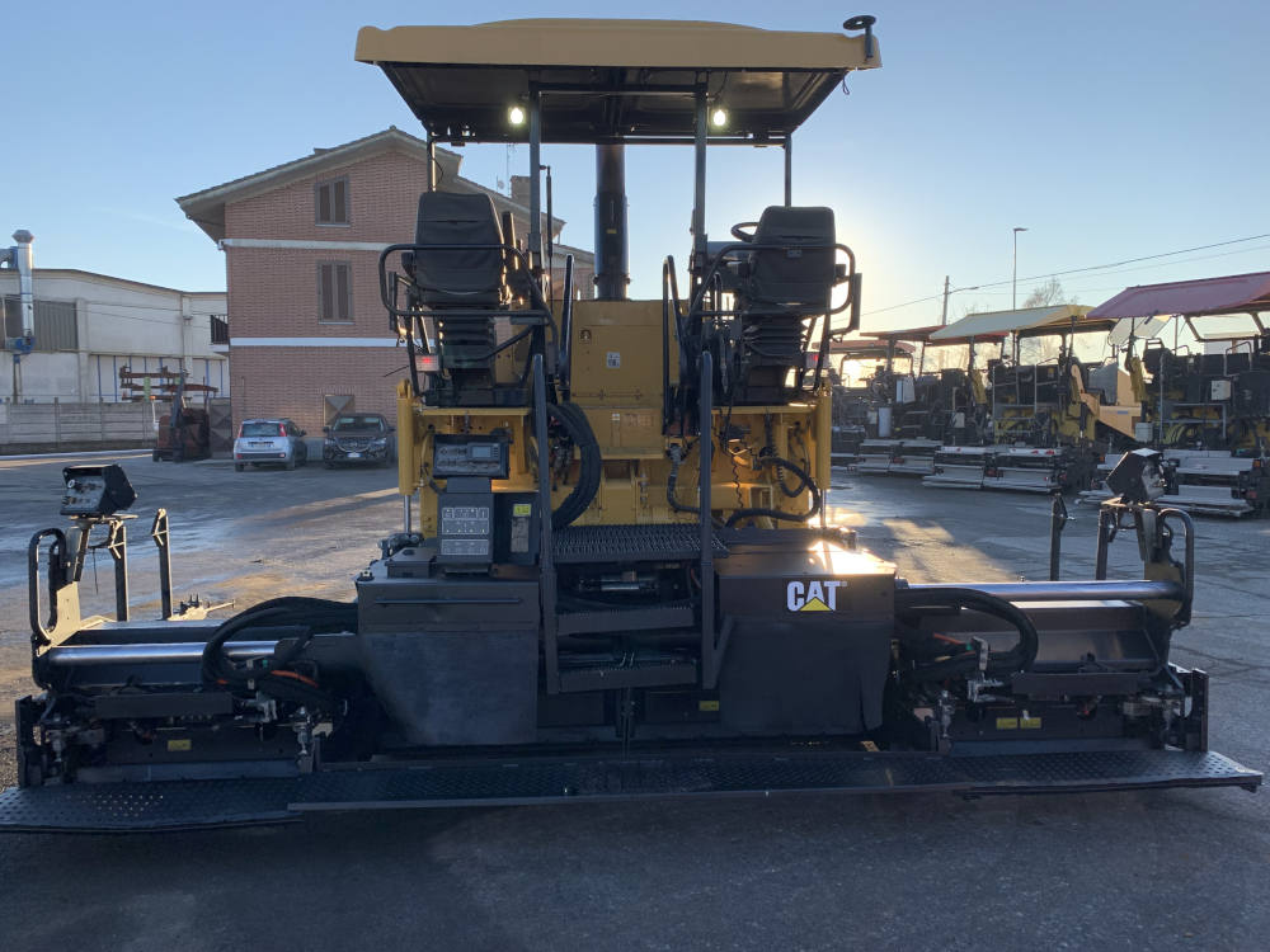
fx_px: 954
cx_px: 635
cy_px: 476
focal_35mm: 26
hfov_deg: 67.3
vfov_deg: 53.1
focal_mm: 4.25
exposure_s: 1/754
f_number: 1.8
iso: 25
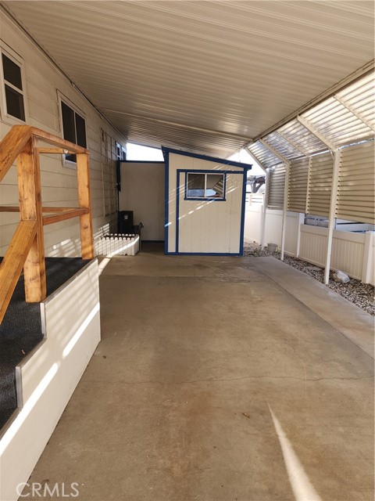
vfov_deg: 73.9
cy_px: 250
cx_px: 188
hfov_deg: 58.9
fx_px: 332
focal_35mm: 23
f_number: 1.8
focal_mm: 6.4
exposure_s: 1/129
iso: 12
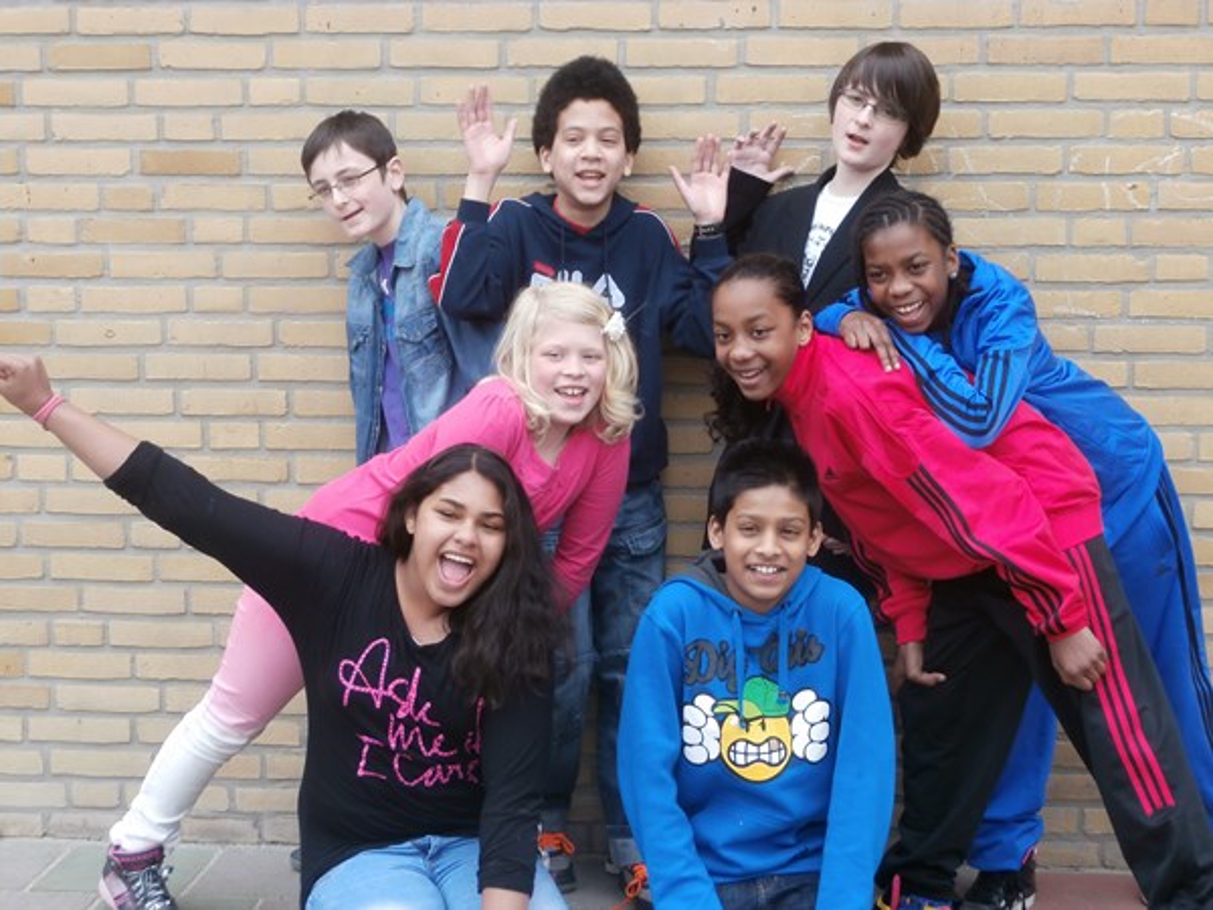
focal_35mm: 68
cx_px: 606
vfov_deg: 21.6
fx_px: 2383
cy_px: 455
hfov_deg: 28.6
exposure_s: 1/50
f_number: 4.7
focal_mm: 12.1
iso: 100
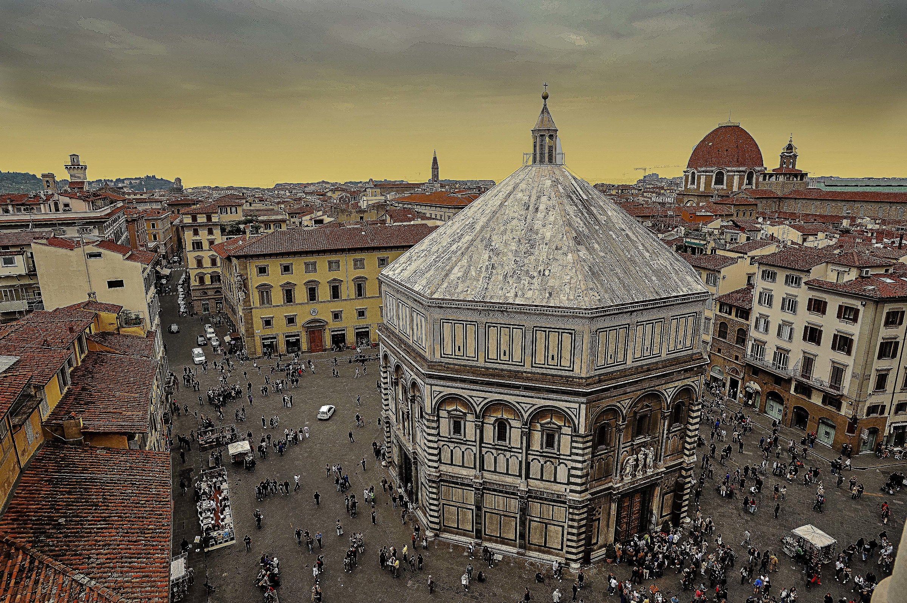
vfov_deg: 61.9
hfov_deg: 84.0
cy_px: 302
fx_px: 504
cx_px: 454
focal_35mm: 20
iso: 320
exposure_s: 1/200
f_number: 14
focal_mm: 20
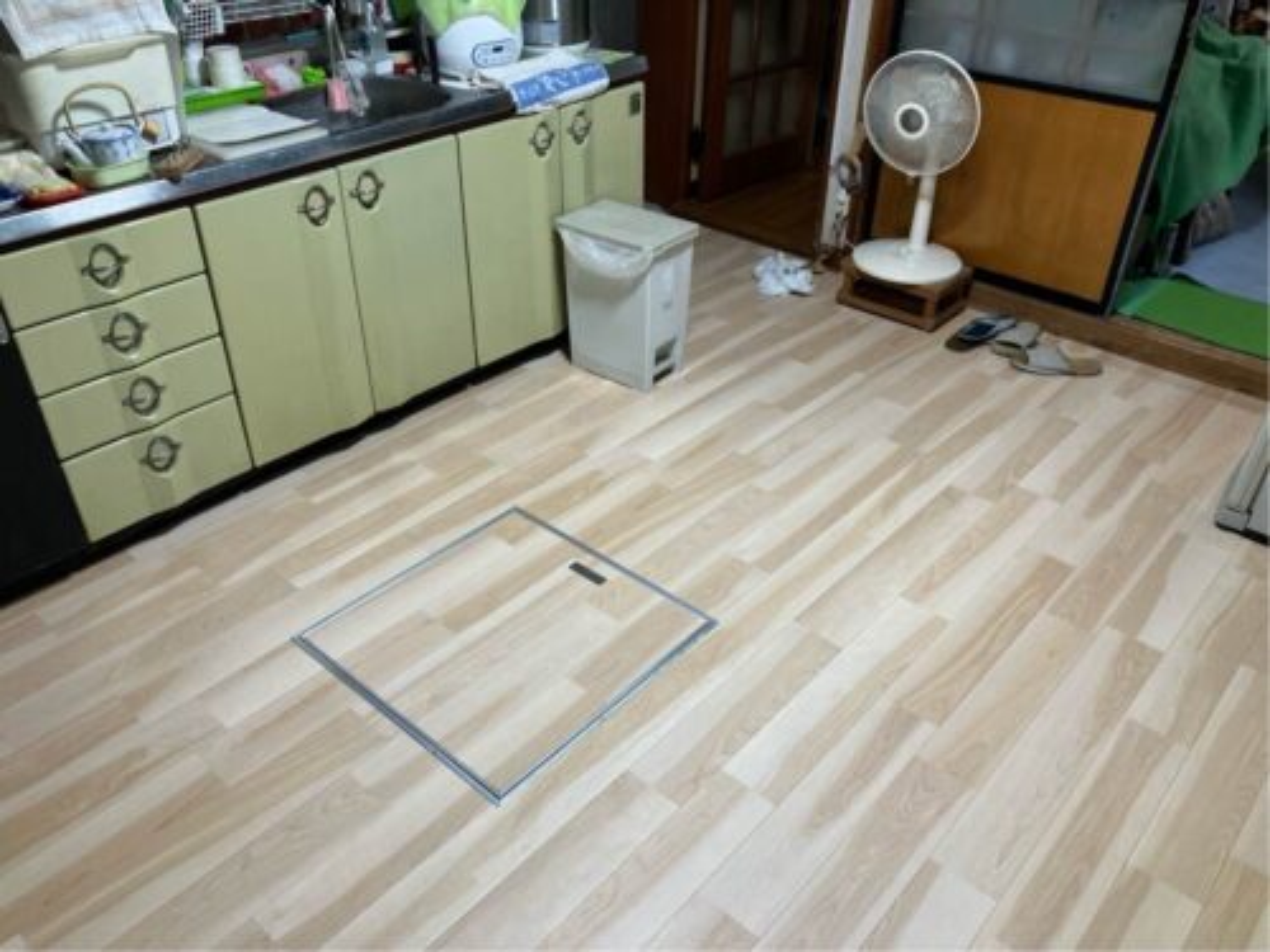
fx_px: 1027
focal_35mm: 28
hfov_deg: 63.4
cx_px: 635
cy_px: 476
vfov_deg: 49.7
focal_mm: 3.99
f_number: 1.8
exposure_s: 1/60
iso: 100
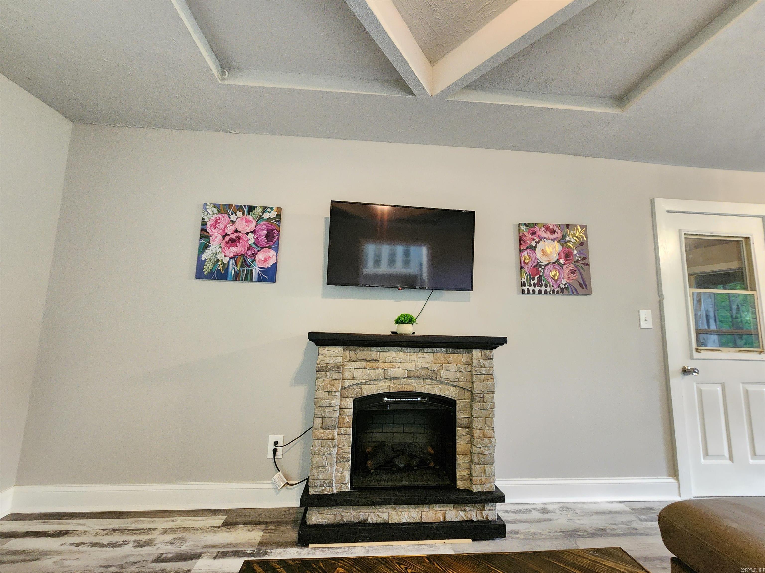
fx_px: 287
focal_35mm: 13
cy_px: 286
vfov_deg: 89.9
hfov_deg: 106.2
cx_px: 382
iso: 500
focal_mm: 2.2
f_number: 2.2
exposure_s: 1/30
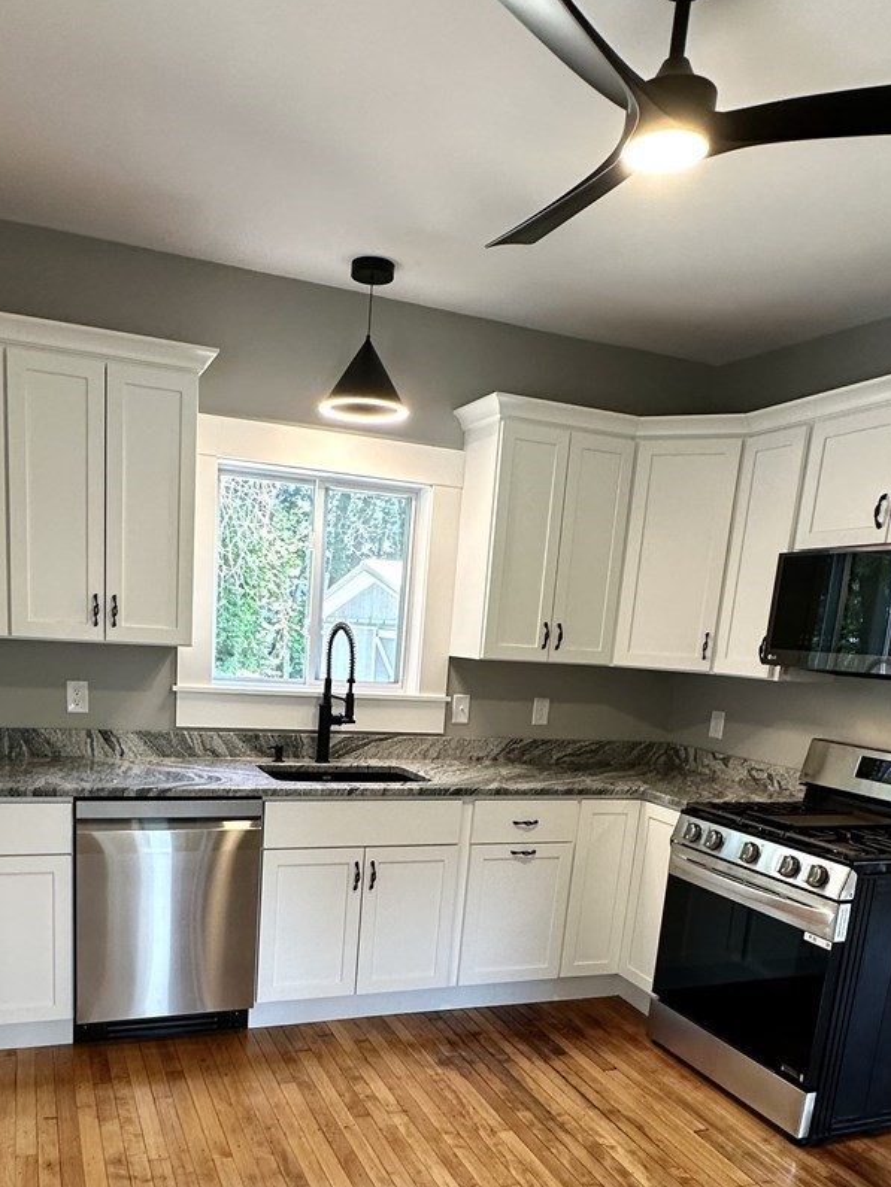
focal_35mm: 27
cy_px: 829
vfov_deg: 63.0
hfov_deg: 51.0
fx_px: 927
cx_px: 358
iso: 200
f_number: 2.2
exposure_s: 1/120
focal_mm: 2.22
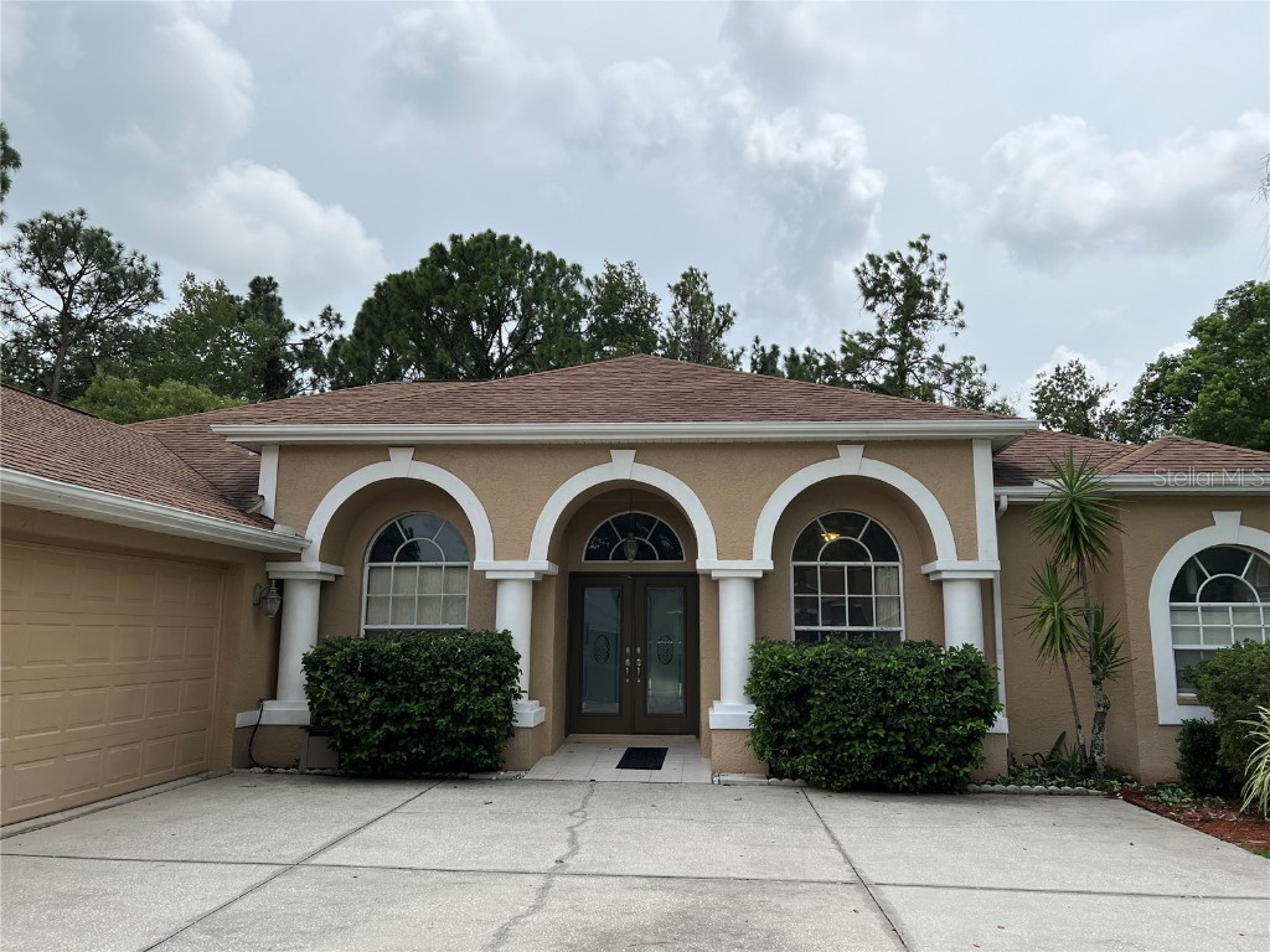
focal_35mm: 26
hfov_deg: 67.3
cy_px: 476
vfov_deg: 53.1
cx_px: 635
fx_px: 954
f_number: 1.5
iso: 50
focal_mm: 5.7
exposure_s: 1/6993
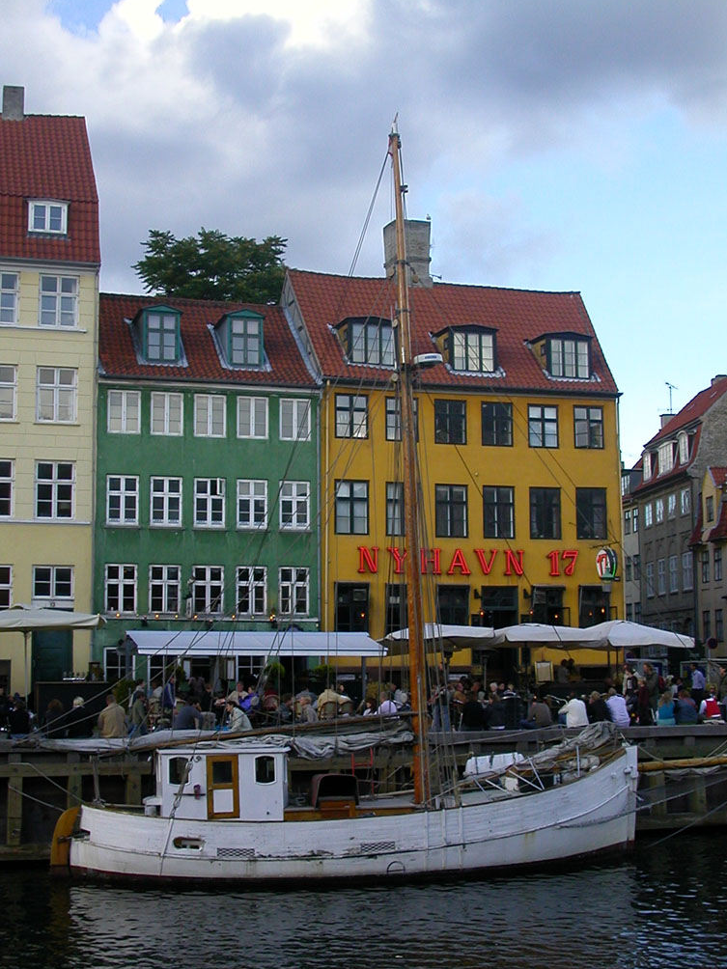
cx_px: 363
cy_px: 491
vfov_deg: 38.2
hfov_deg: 29.1
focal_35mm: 50
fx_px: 1400
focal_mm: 7.5
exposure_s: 1/323
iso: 100
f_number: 3.2
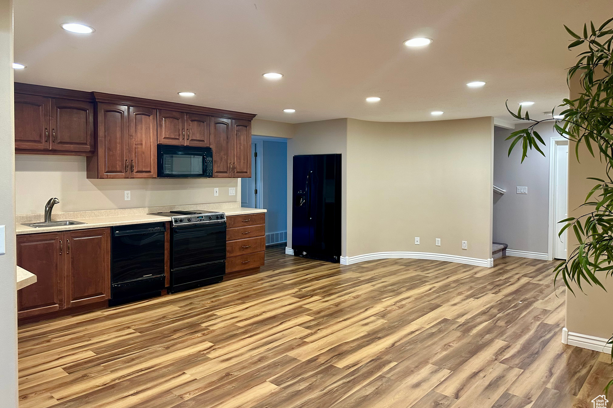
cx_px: 306
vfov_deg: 51.2
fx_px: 426
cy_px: 186
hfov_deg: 71.5
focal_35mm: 25
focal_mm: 6.86
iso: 250
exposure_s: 1/60
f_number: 1.78
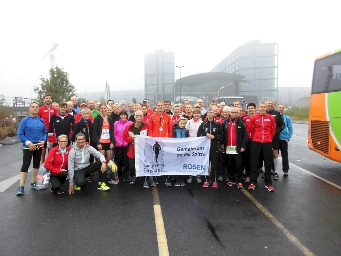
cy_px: 128
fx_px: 256
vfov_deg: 53.1
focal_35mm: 26
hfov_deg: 67.3
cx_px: 170
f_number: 3.2
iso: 400
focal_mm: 4.6
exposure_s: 1/30
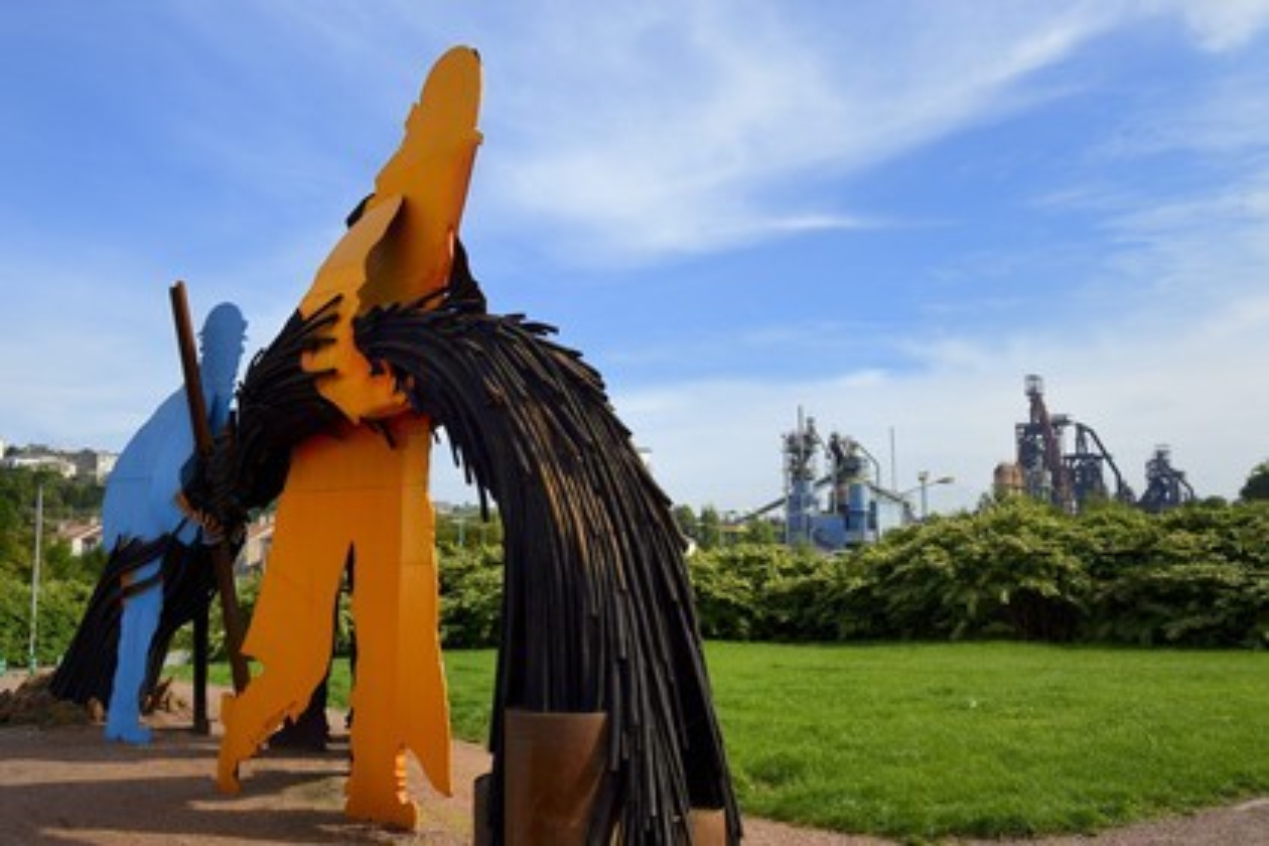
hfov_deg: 63.7
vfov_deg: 45.0
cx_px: 634
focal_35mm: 29
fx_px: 1022
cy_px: 423
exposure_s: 1/125
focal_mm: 29
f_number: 14
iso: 200
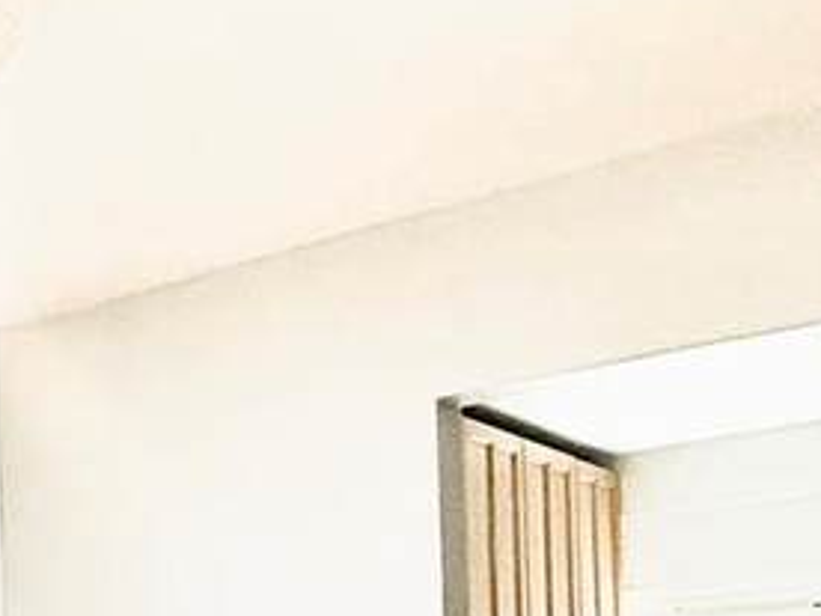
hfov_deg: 27.6
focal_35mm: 65
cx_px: -48
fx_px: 1542
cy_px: 774
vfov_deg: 20.8
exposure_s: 1/120
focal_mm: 2.22
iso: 125
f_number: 2.2
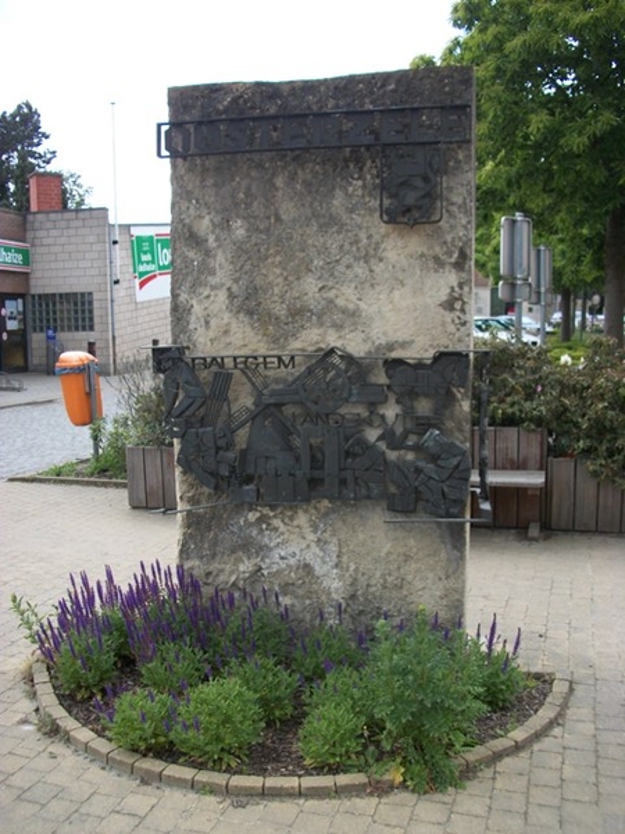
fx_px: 770
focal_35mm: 32
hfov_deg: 44.2
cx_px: 312
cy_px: 417
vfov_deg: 56.8
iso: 80
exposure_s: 1/250
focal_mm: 5.7
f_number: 2.9
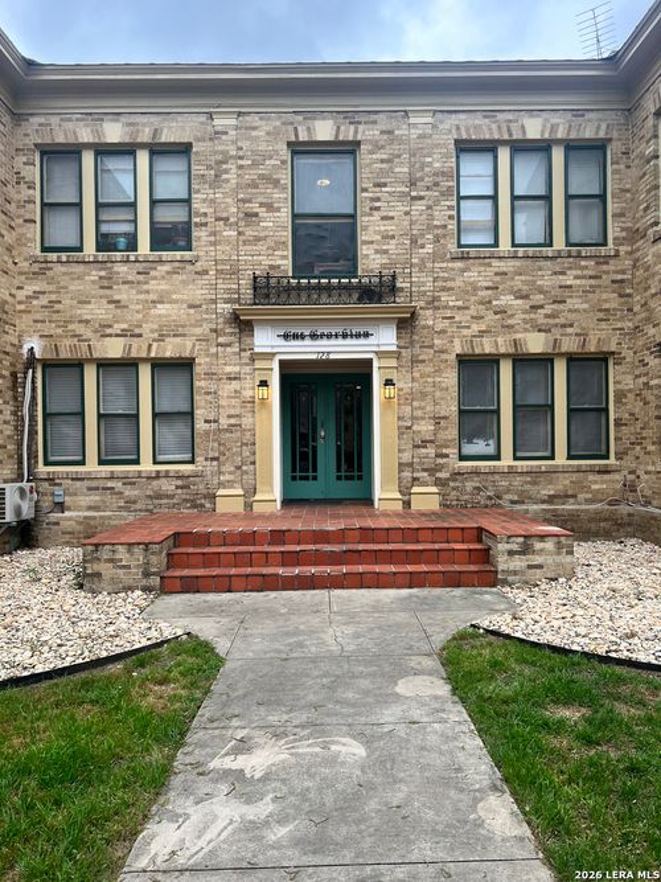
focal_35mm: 26
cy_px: 441
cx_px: 330
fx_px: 662
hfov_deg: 53.0
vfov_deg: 67.3
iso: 50
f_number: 1.5
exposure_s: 1/700
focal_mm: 5.7
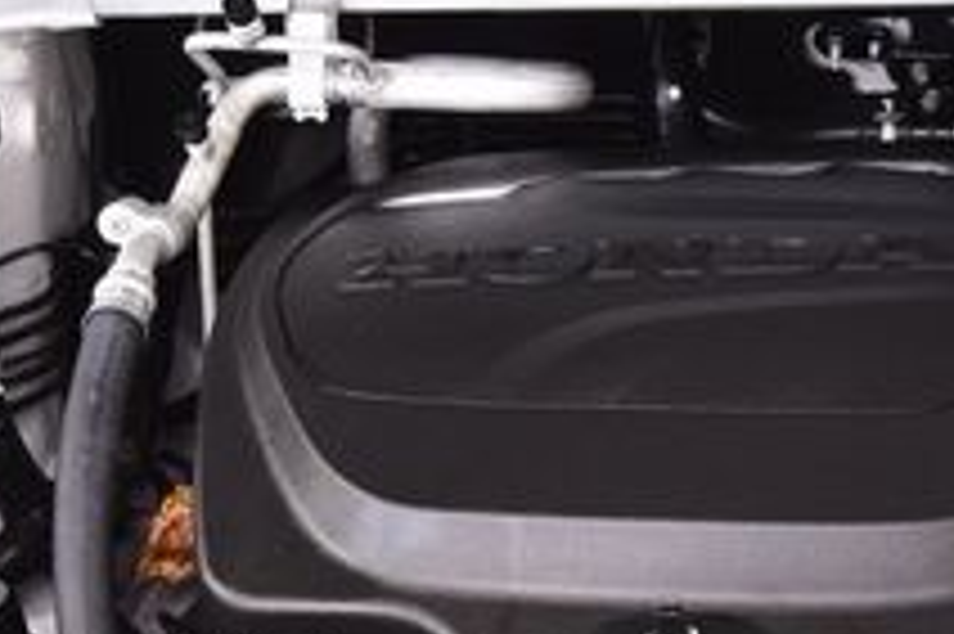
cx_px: 958
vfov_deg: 10.4
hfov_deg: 15.3
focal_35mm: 132
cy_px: 402
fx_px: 3482
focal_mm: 29
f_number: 5.6
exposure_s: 1/15
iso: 1600
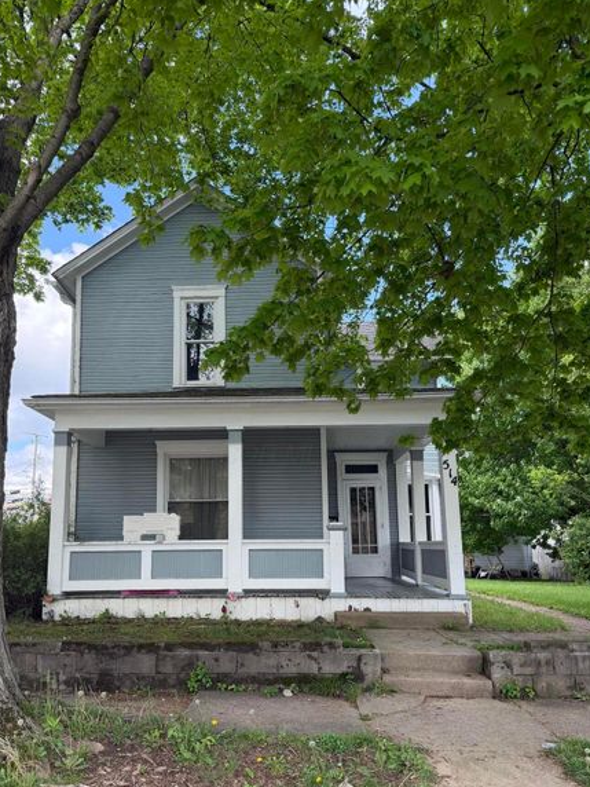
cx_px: 270
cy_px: 455
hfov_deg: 49.7
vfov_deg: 63.1
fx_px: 636
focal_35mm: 28
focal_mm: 6.76
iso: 100
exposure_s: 1/796
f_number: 1.78
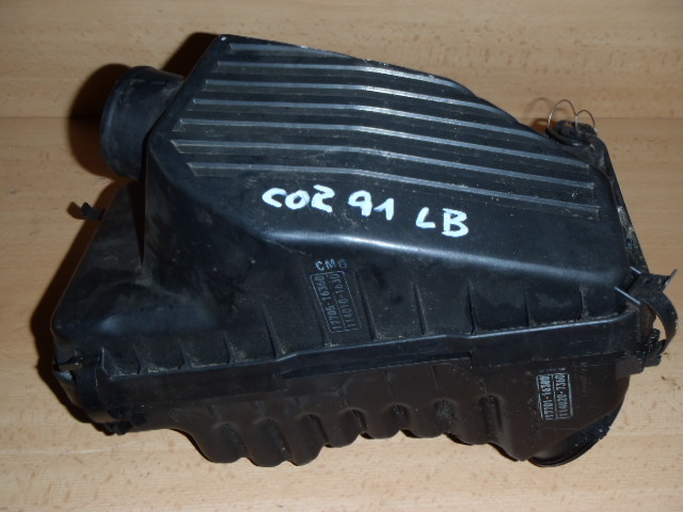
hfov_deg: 49.0
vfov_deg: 37.7
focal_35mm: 38
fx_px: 750
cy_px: 256
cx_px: 342
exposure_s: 1/40
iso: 100
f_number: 4.6
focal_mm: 6.83
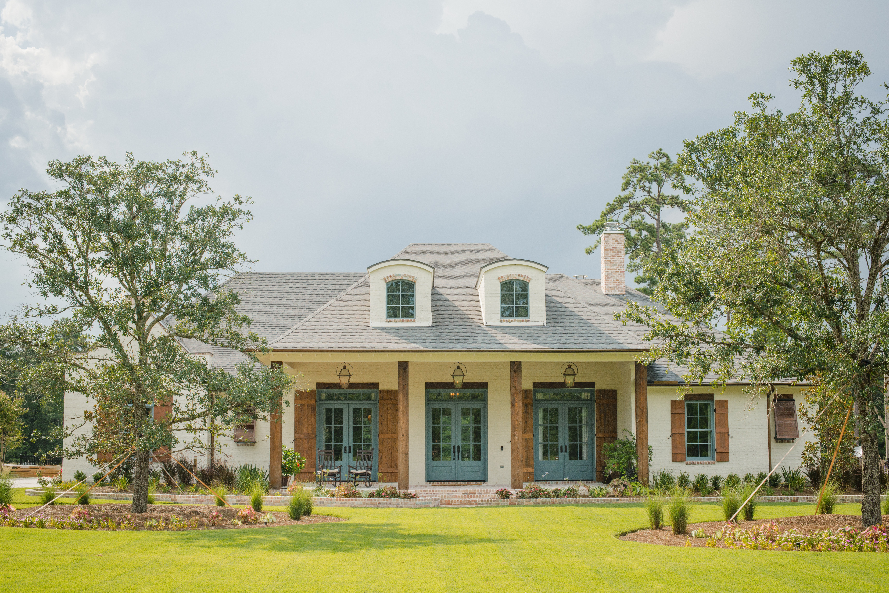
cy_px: 296
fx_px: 1235
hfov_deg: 39.6
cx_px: 444
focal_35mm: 50
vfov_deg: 27.0
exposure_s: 1/1000
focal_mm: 50
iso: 400
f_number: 8
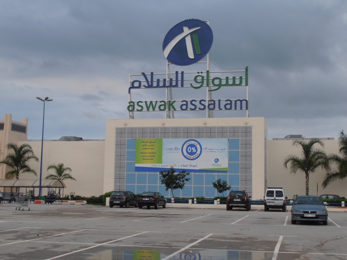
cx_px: 174
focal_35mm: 57
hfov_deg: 33.8
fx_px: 571
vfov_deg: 25.7
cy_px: 130
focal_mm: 10.04
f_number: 4.5
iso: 80
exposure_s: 1/100
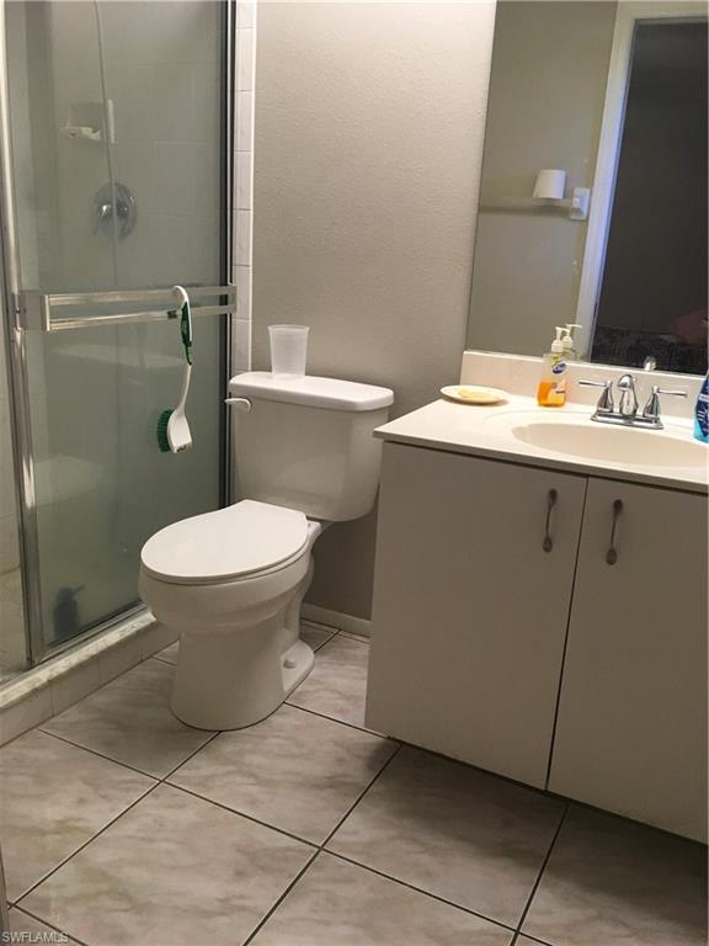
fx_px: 792
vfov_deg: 61.7
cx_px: 354
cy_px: 473
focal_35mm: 29
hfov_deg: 48.2
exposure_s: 1/30
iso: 40
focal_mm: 4.15
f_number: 2.2
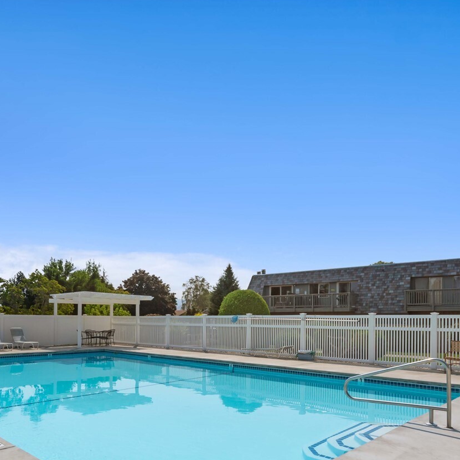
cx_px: 208
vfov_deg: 59.5
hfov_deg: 60.8
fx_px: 391
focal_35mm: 26
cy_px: 307
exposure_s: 1/4000
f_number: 7.1
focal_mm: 15
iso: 100
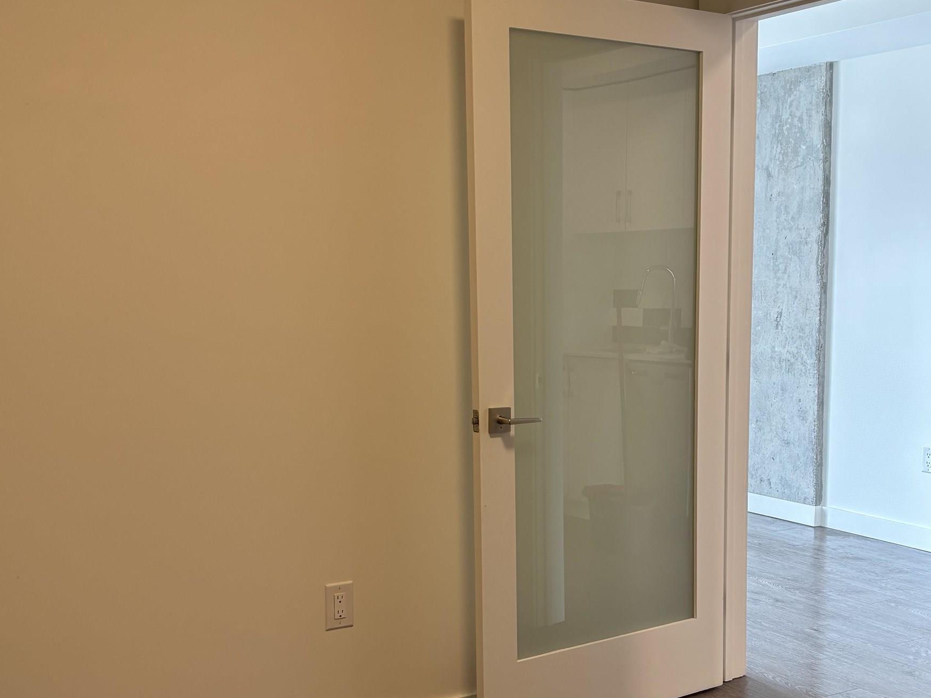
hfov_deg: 41.1
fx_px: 1237
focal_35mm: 46
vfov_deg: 31.4
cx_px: 547
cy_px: 428
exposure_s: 1/60
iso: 125
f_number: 1.6
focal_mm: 5.96
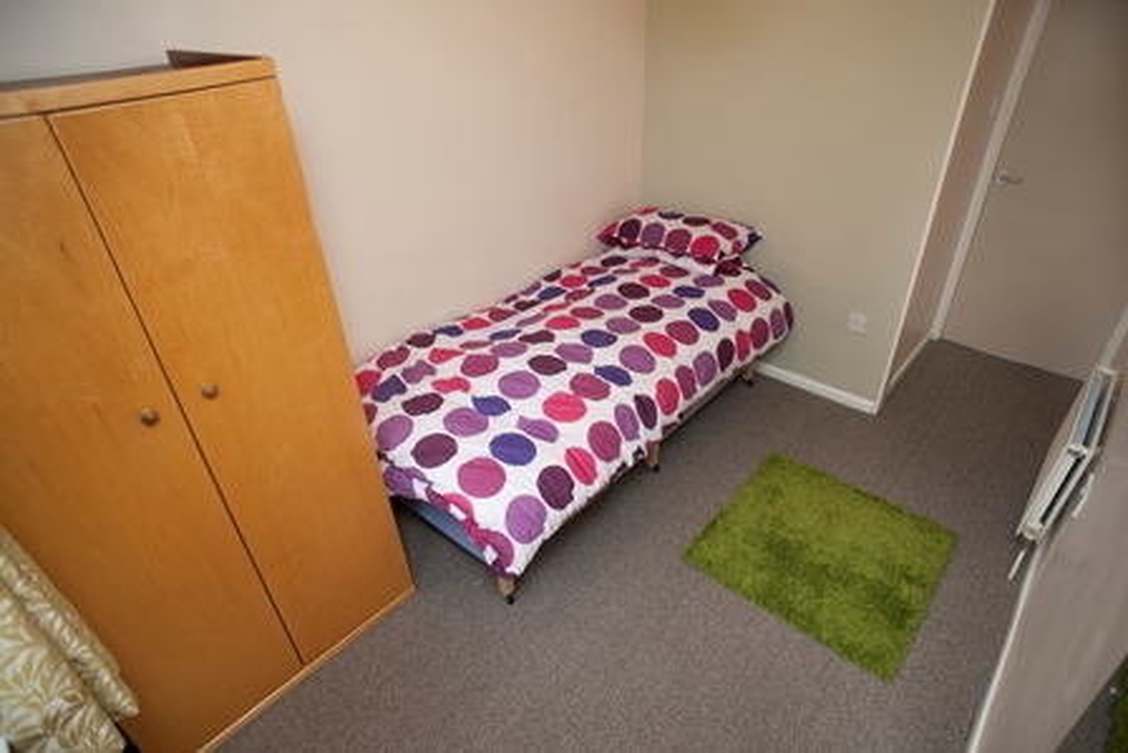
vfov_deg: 62.0
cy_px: 376
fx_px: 627
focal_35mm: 20
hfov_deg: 84.0
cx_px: 564
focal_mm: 20
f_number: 4
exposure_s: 1/50
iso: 200
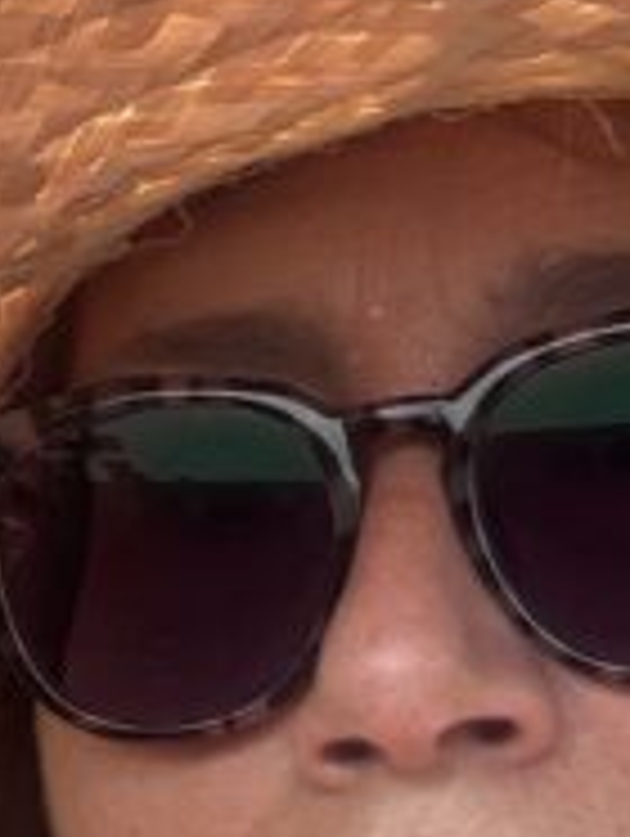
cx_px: 259
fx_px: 3511
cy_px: 454
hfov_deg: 10.3
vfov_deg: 13.6
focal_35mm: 145
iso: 25
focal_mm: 2.69
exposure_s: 1/525
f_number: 1.9
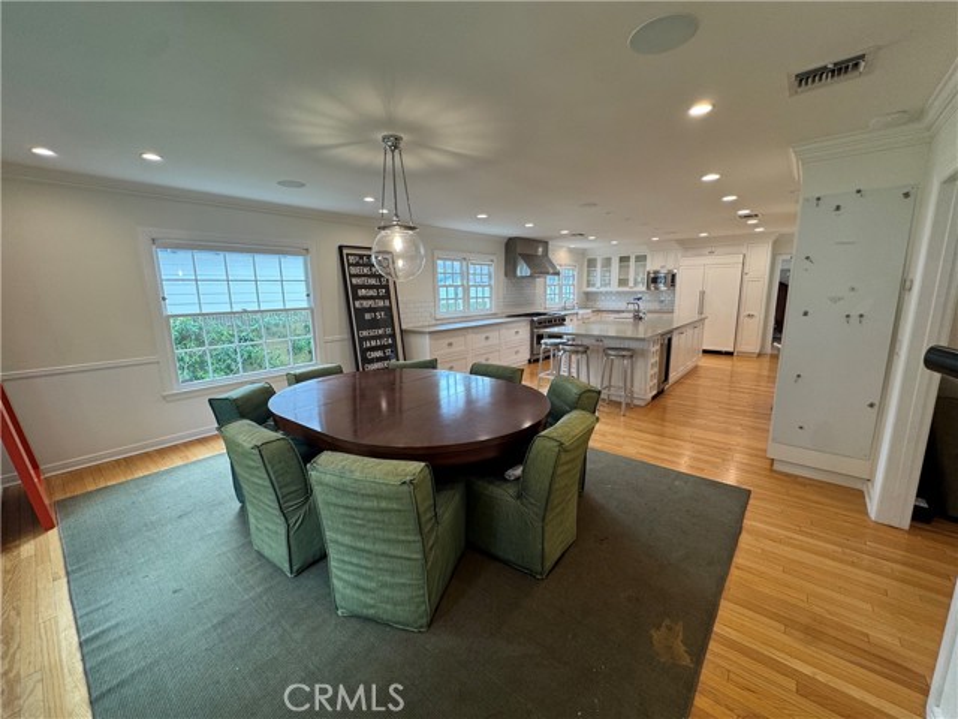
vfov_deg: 85.7
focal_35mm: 14
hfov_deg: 102.1
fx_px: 387
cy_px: 360
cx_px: 479
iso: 100
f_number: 2.2
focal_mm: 2.22
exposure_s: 1/120
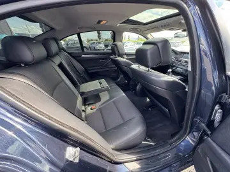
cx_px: 115
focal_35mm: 14
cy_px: 86
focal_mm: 2.22
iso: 200
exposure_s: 1/99
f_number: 2.2
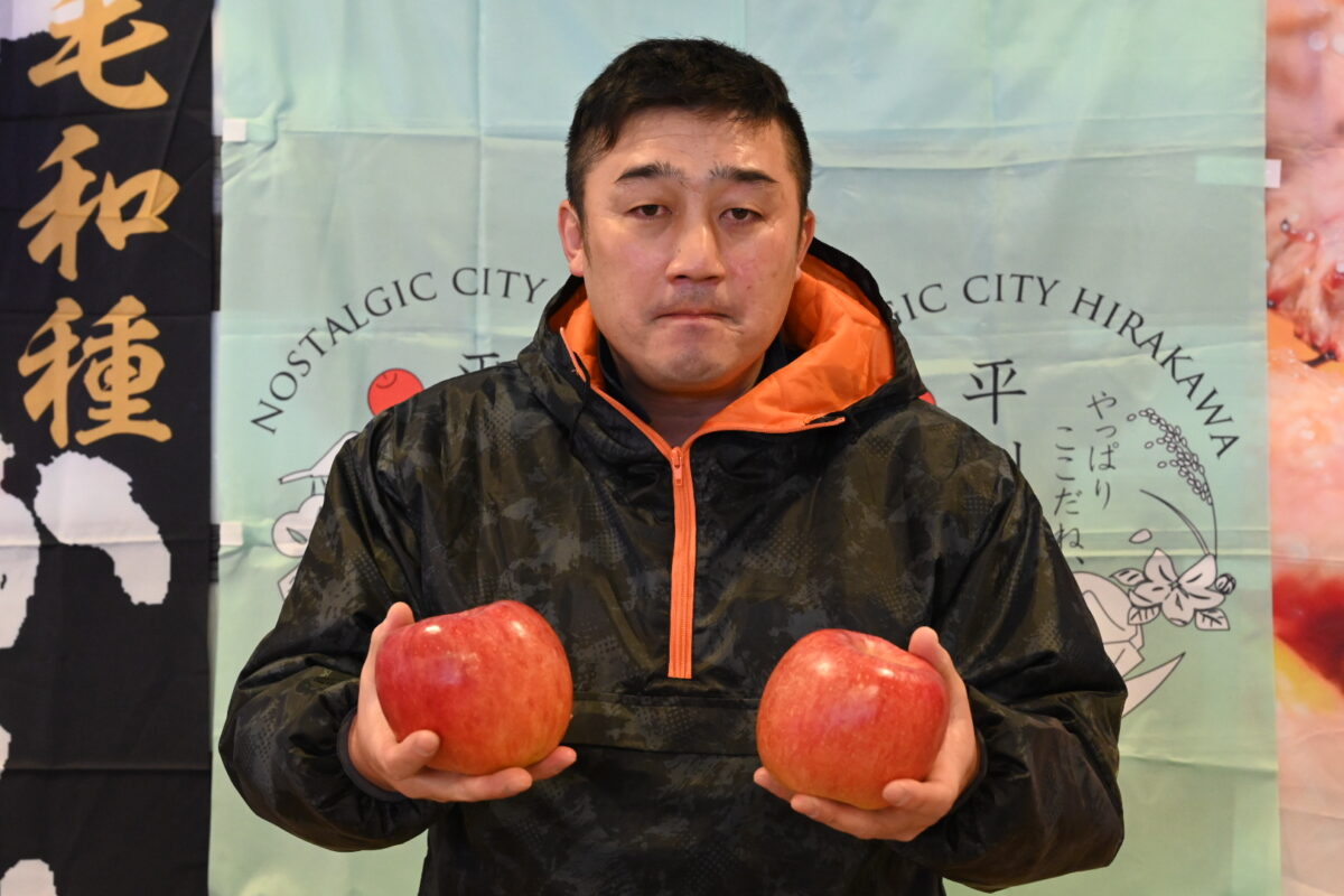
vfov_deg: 27.5
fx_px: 1829
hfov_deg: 40.3
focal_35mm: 49
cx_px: 672
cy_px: 448
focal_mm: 49
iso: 9000
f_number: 7.1
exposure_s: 1/100
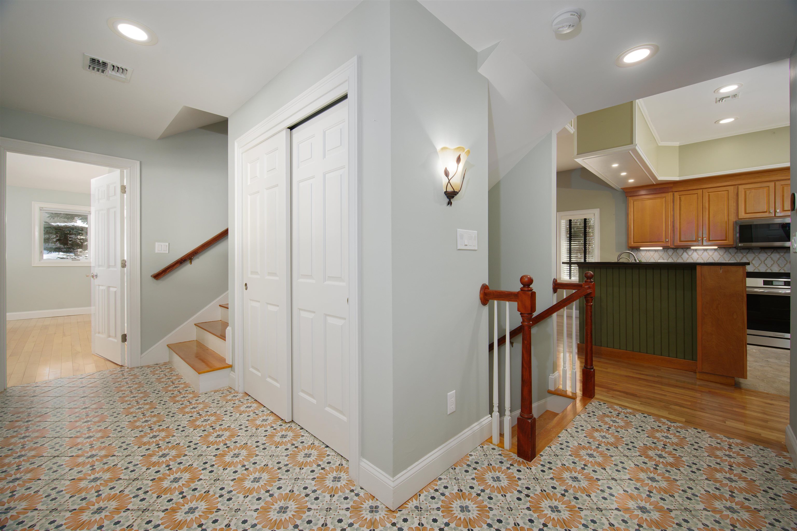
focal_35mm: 15
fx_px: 332
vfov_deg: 77.3
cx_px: 398
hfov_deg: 100.4
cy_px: 266
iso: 320
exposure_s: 1/3.33
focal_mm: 15
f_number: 7.1
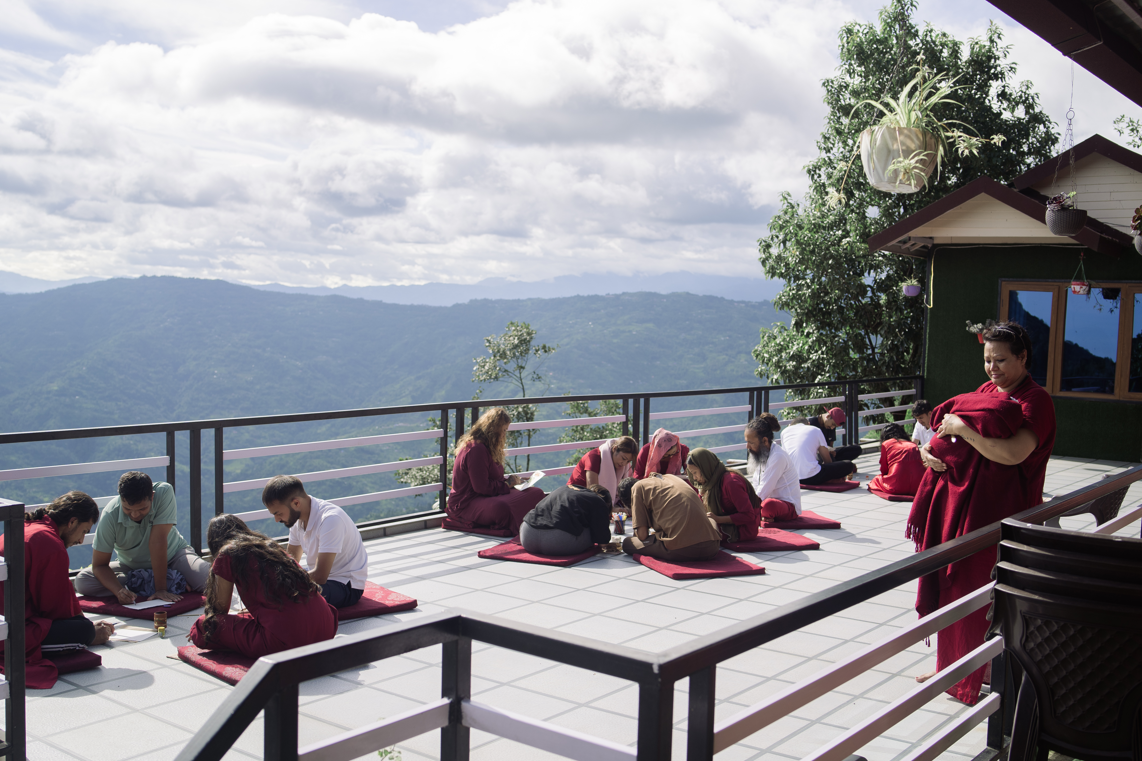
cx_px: 562
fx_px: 1142
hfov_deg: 53.1
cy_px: 390
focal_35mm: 36
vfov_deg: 36.9
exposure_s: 1/800
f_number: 4
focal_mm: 35
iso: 100
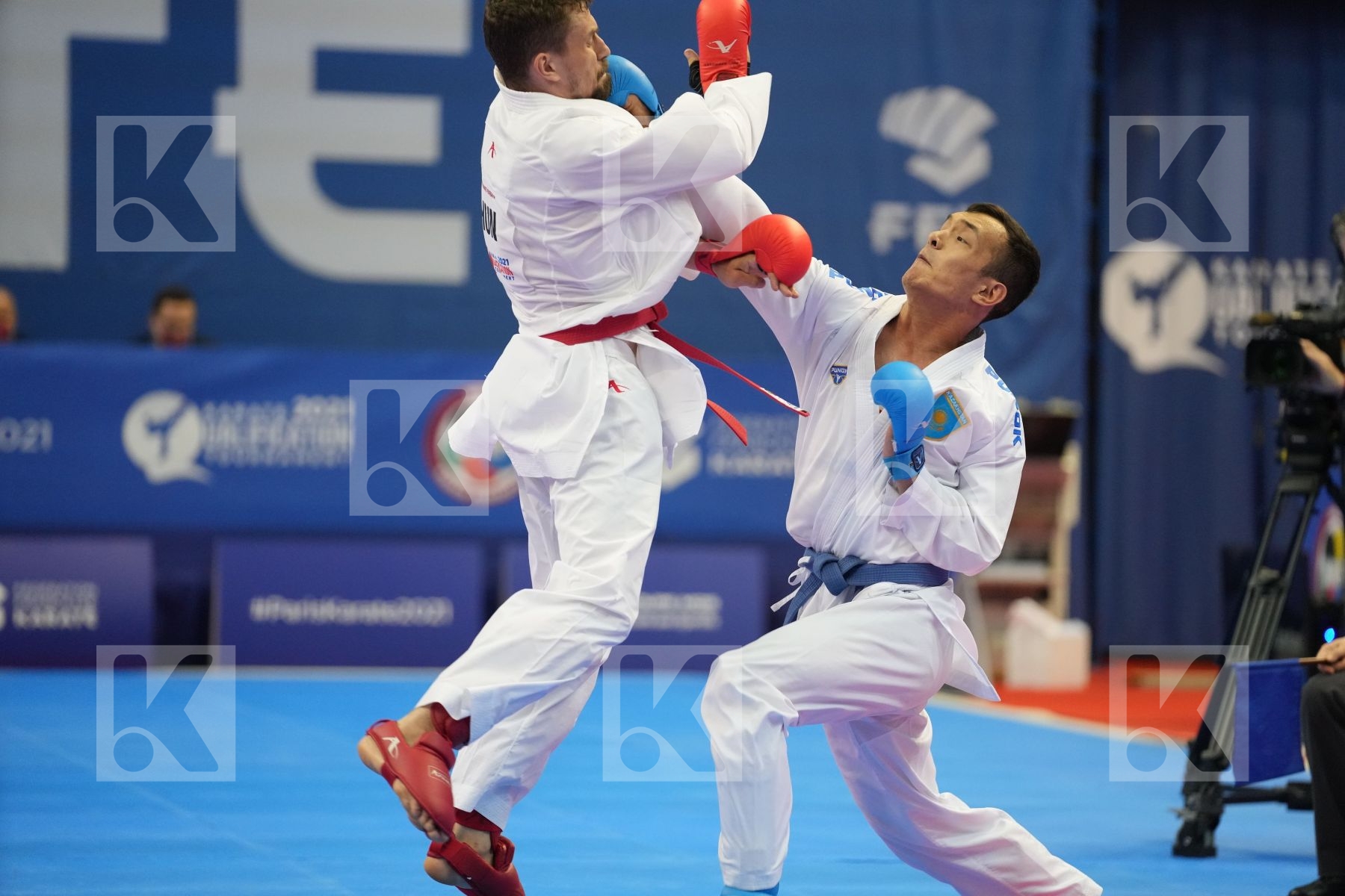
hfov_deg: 11.5
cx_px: 672
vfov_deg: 7.7
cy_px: 448
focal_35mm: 179
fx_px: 6687
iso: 3200
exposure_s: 1/1000
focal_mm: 179
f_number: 2.8
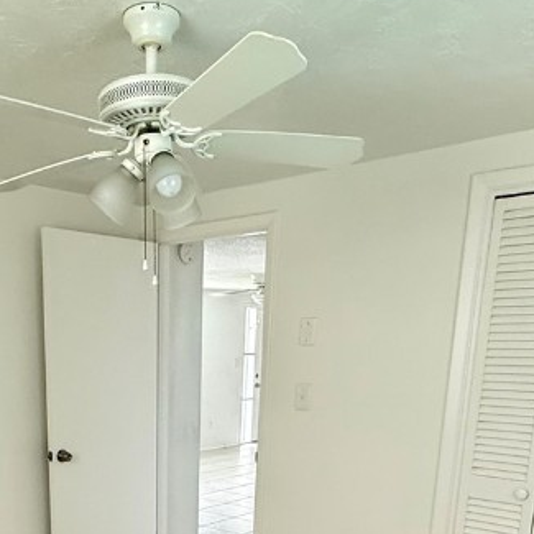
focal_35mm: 39
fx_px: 681
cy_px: 518
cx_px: 156
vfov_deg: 38.6
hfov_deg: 42.0
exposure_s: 1/73
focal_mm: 2.22
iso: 320
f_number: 2.2
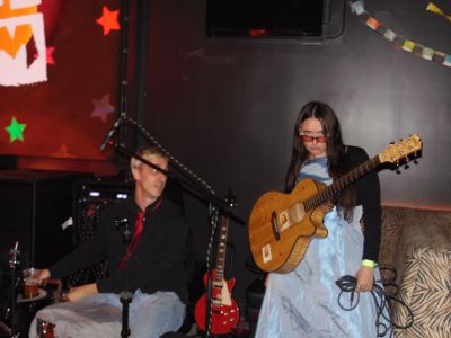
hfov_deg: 38.2
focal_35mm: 50
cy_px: 169
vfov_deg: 29.1
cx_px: 226
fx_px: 651
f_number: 3.5
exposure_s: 1/8
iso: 250
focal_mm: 9
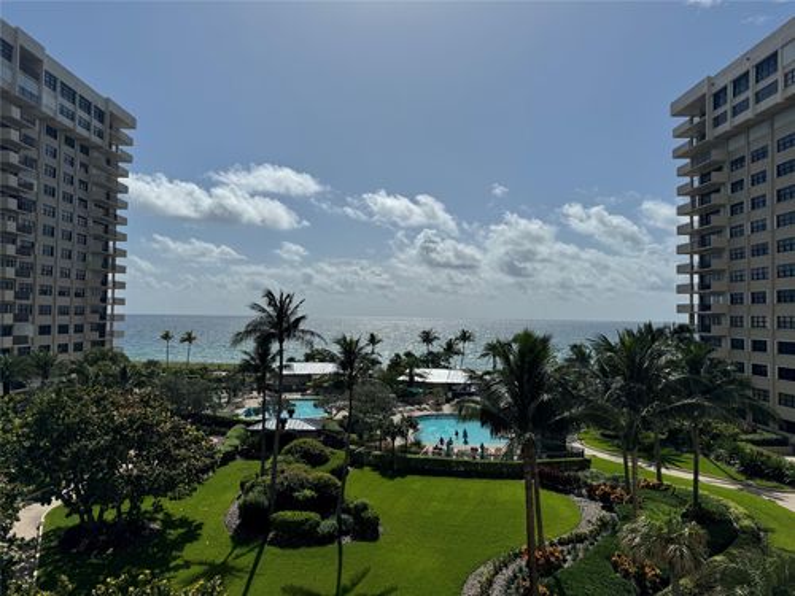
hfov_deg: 71.6
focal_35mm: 24
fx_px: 551
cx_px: 398
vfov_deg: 56.8
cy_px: 298
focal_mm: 6.76
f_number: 1.78
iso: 80
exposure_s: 1/20000
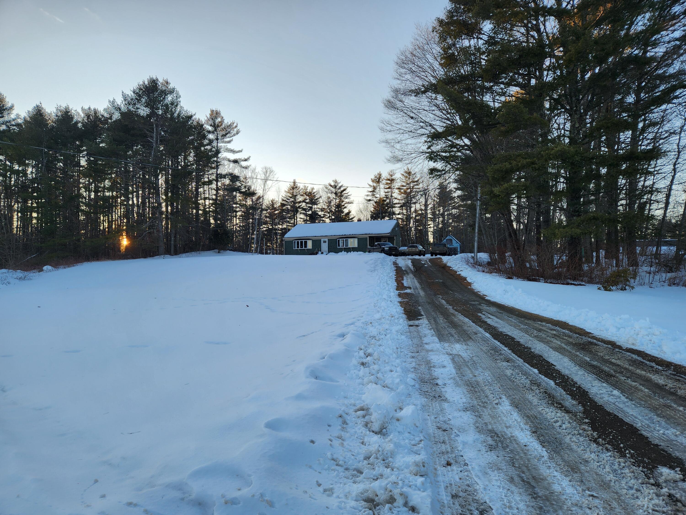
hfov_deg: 73.9
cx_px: 343
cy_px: 258
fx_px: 456
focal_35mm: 23
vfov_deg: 58.9
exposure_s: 1/366
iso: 20
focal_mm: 5.4
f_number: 1.8
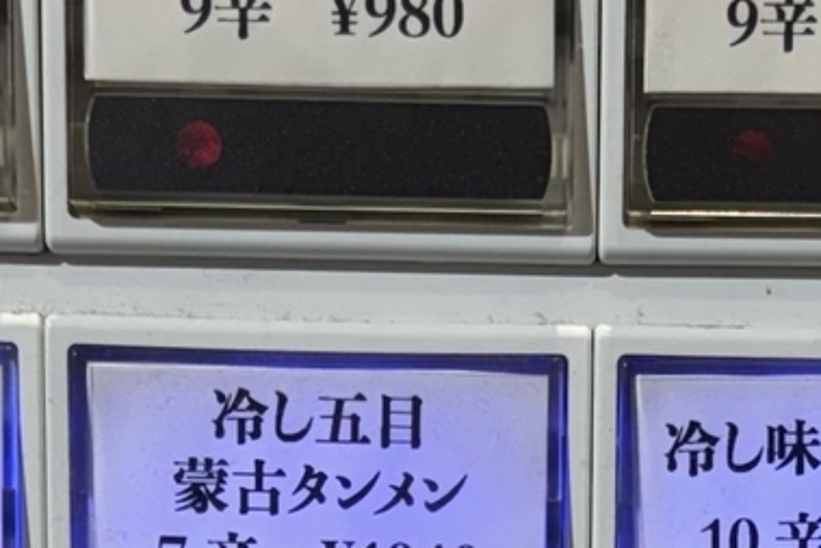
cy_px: 485
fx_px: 1802
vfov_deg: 17.1
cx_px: -364
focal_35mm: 79
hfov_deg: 21.9
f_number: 1.78
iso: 64
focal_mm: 6.76
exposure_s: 1/121
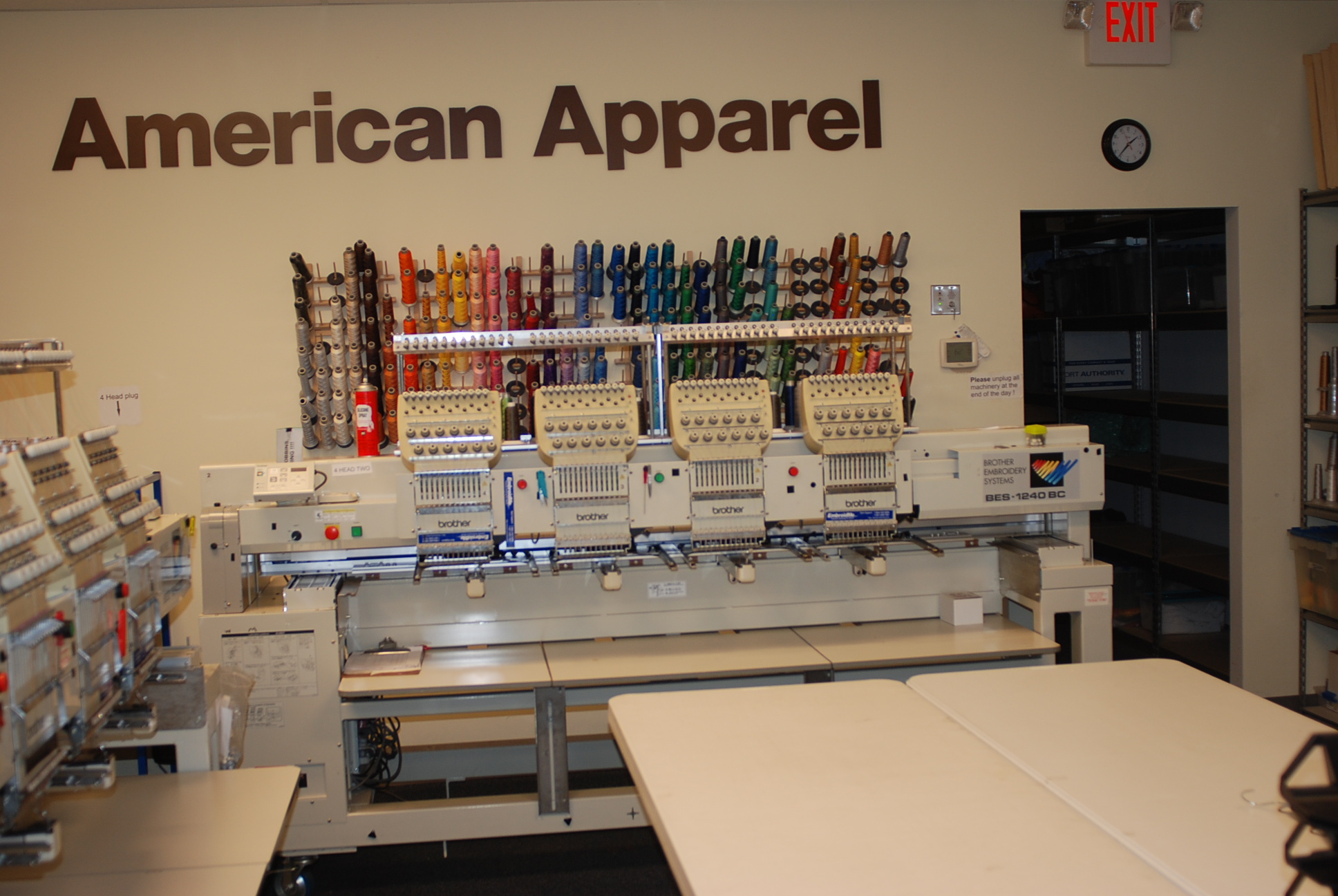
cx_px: 669
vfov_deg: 32.0
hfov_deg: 46.3
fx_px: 1563
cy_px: 448
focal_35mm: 42
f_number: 2.8
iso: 200
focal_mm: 28
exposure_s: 1/60
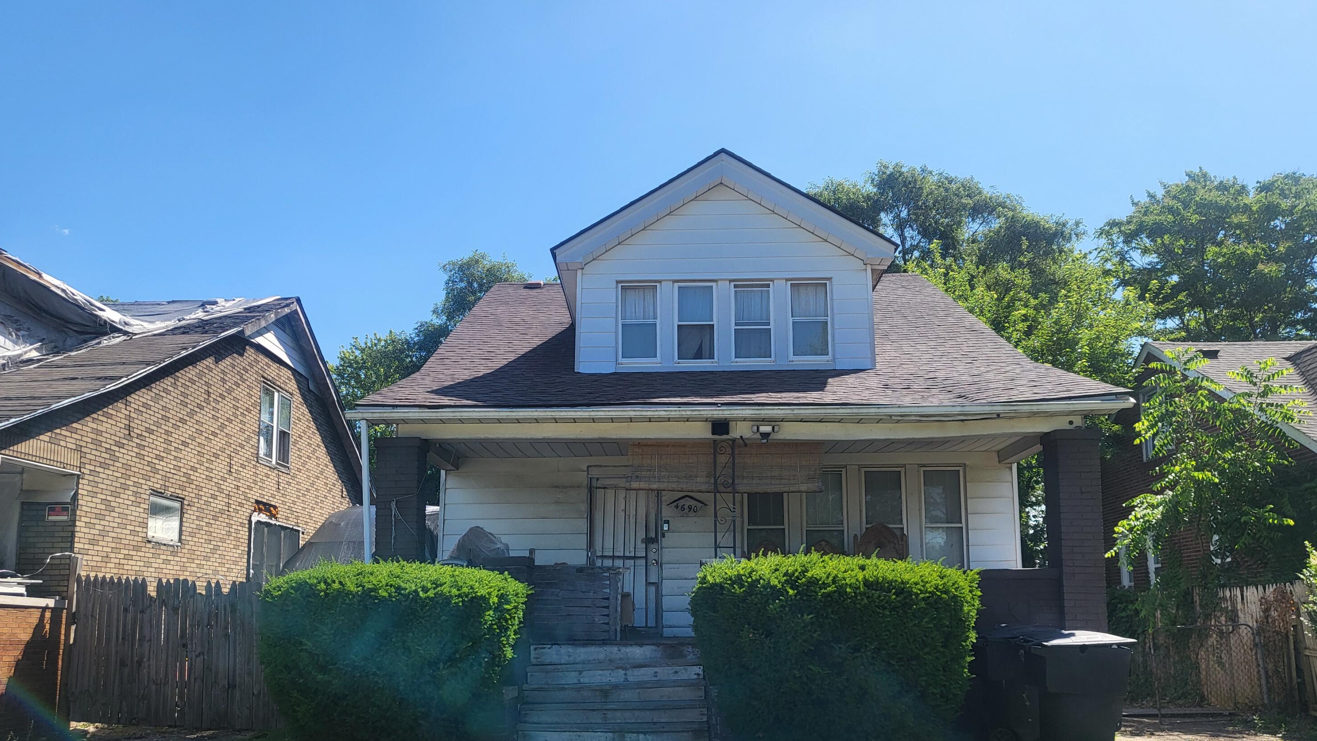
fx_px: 1013
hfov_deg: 66.1
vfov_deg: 39.7
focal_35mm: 29
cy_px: 491
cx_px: 657
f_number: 1.8
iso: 50
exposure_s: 1/1920
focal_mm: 4.25
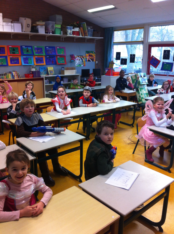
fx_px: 235
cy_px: 117
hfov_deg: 40.6
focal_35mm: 35
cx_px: 87
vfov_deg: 52.7
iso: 125
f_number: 2.8
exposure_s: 1/15
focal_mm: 3.85
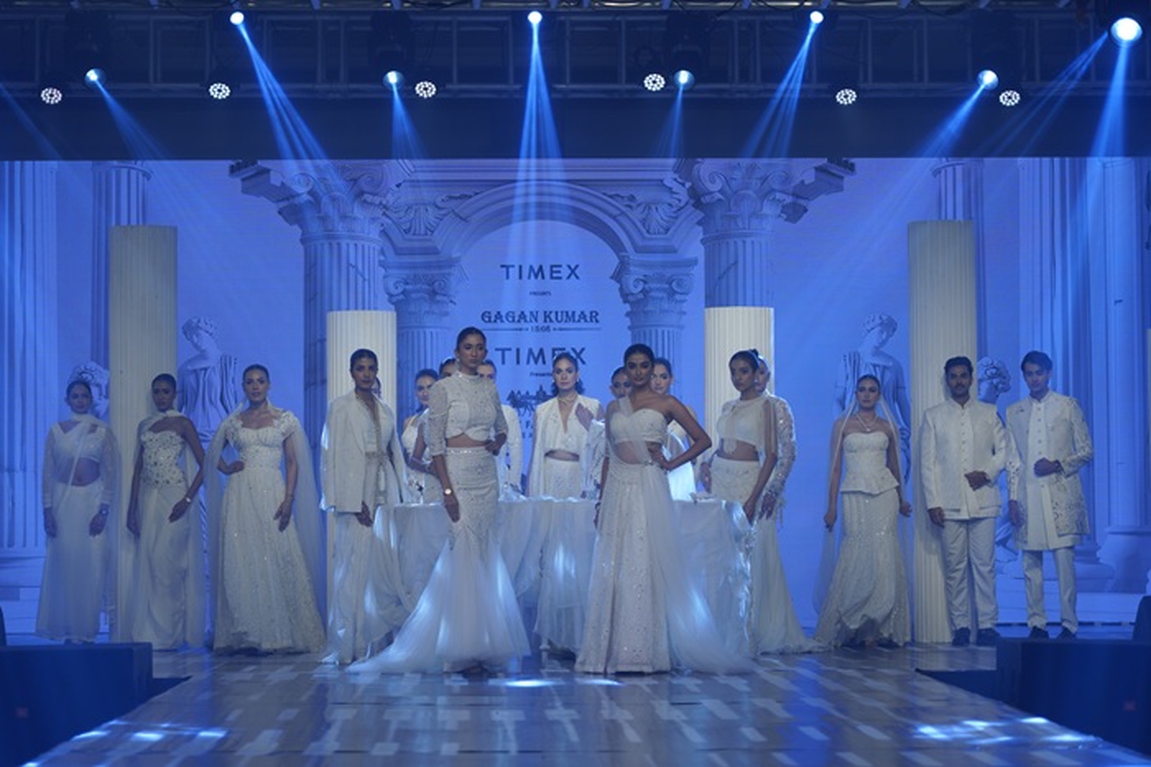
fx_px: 3355
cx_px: 576
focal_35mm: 105
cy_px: 384
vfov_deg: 13.0
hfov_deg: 19.5
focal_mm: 105
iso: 200
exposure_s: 1/160
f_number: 4
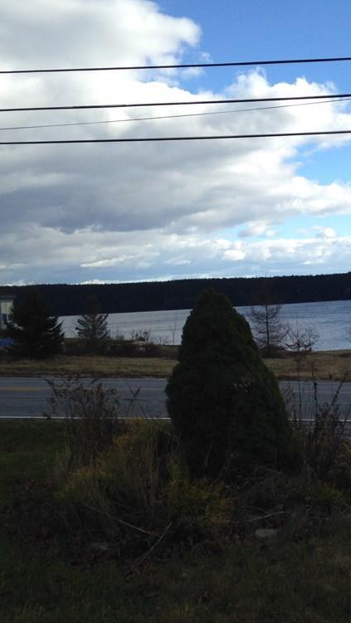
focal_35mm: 49
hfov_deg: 23.4
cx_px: 358
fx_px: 810
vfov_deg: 42.1
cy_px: 306
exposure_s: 1/1391
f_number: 2.4
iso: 50
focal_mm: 4.12
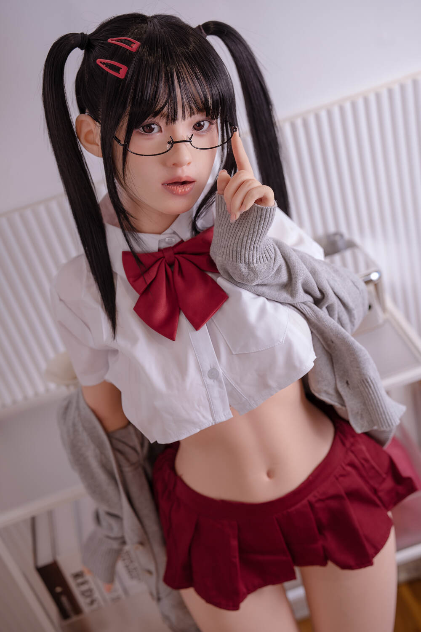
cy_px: 316
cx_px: 210
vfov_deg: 39.6
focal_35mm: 50
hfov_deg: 27.0
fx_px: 877
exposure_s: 1/40
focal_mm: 50
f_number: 2.8
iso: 50
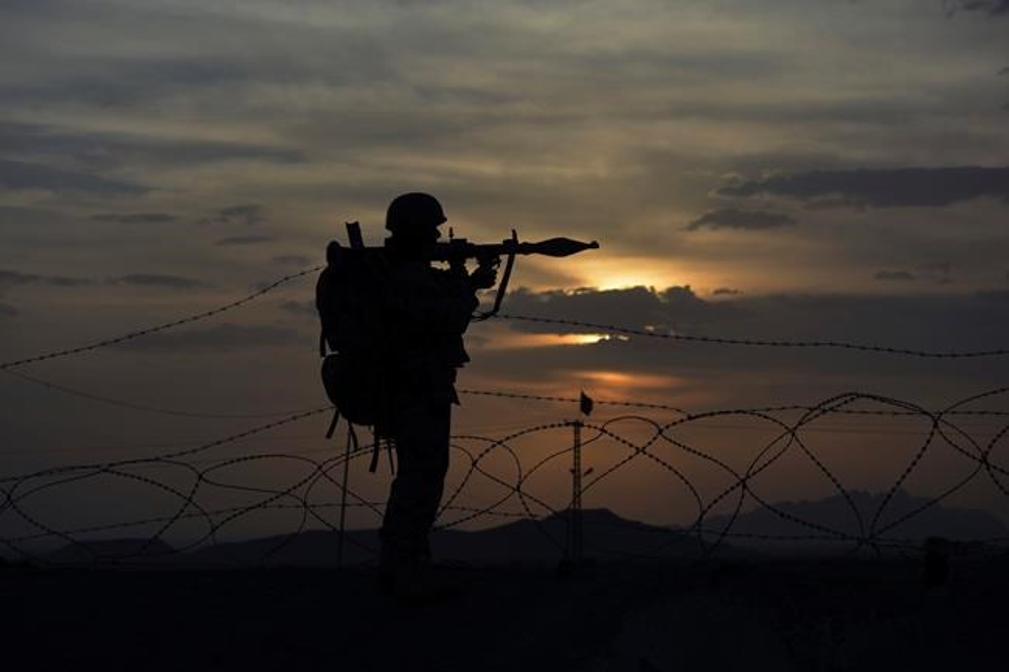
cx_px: 504
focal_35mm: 102
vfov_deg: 13.4
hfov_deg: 20.0
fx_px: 2858
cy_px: 336
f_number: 5.6
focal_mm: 68
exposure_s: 1/500
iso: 100
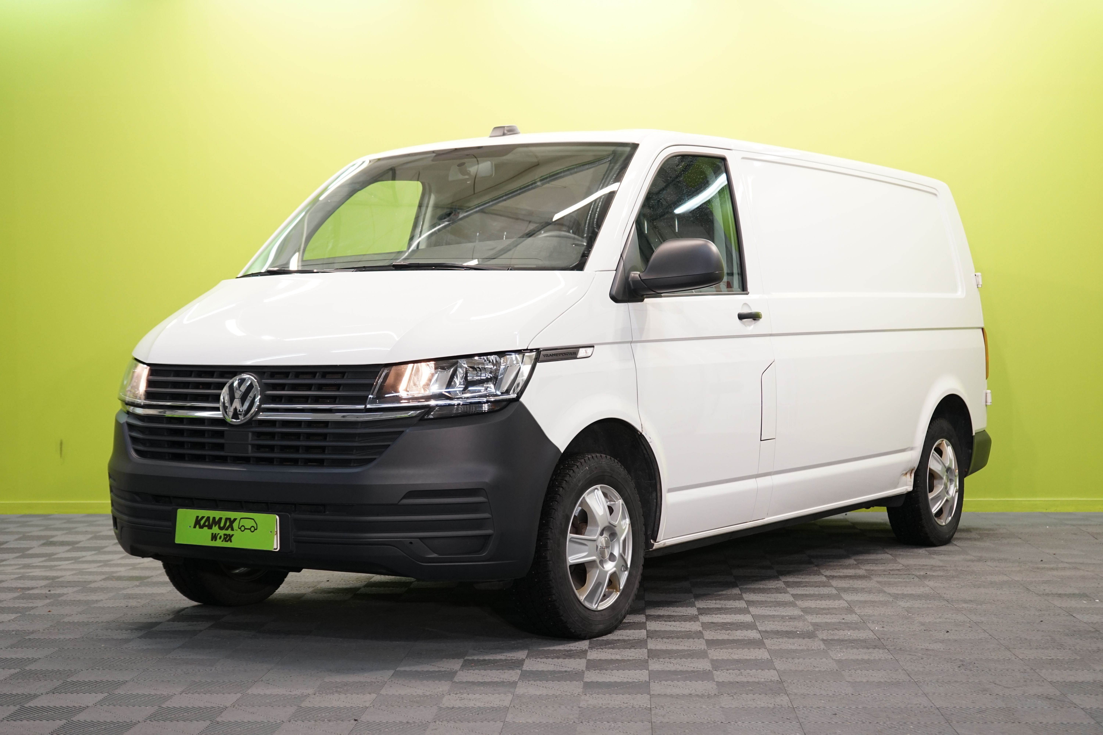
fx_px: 1746
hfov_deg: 35.1
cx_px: 552
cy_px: 368
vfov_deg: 23.8
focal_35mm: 57
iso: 800
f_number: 5
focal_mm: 57
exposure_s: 1/50
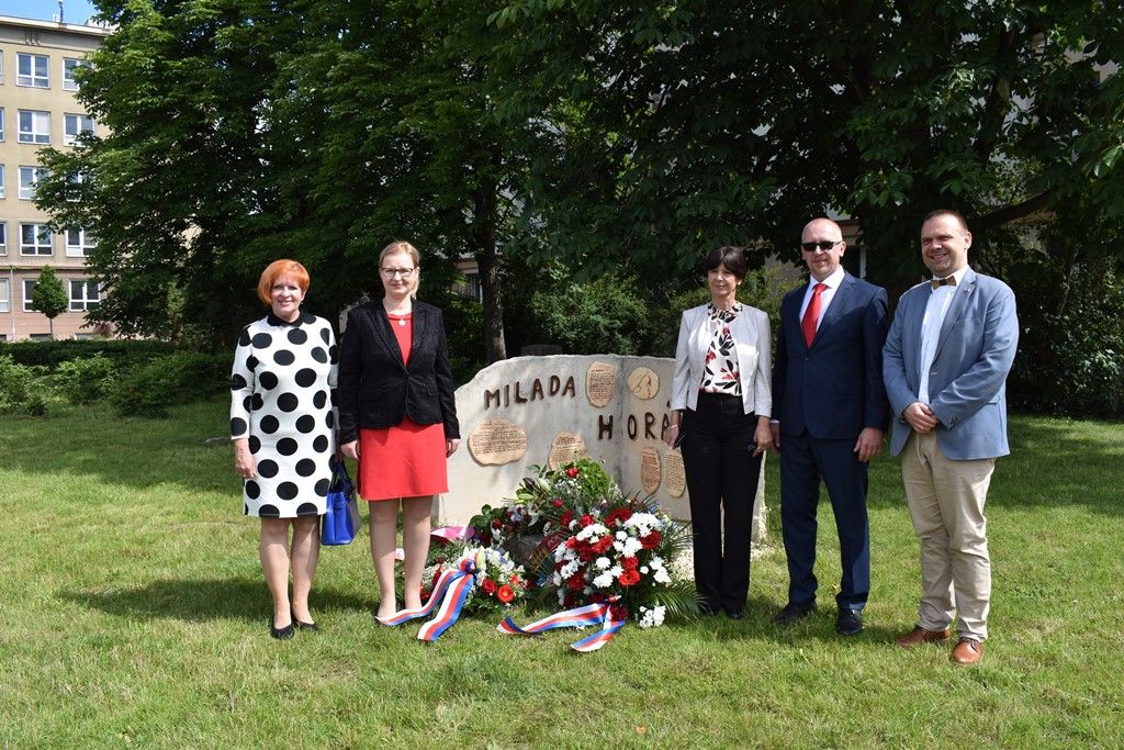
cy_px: 375
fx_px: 937
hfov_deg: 61.9
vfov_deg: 43.6
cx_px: 562
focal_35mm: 30
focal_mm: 20
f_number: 8
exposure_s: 1/250
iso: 100
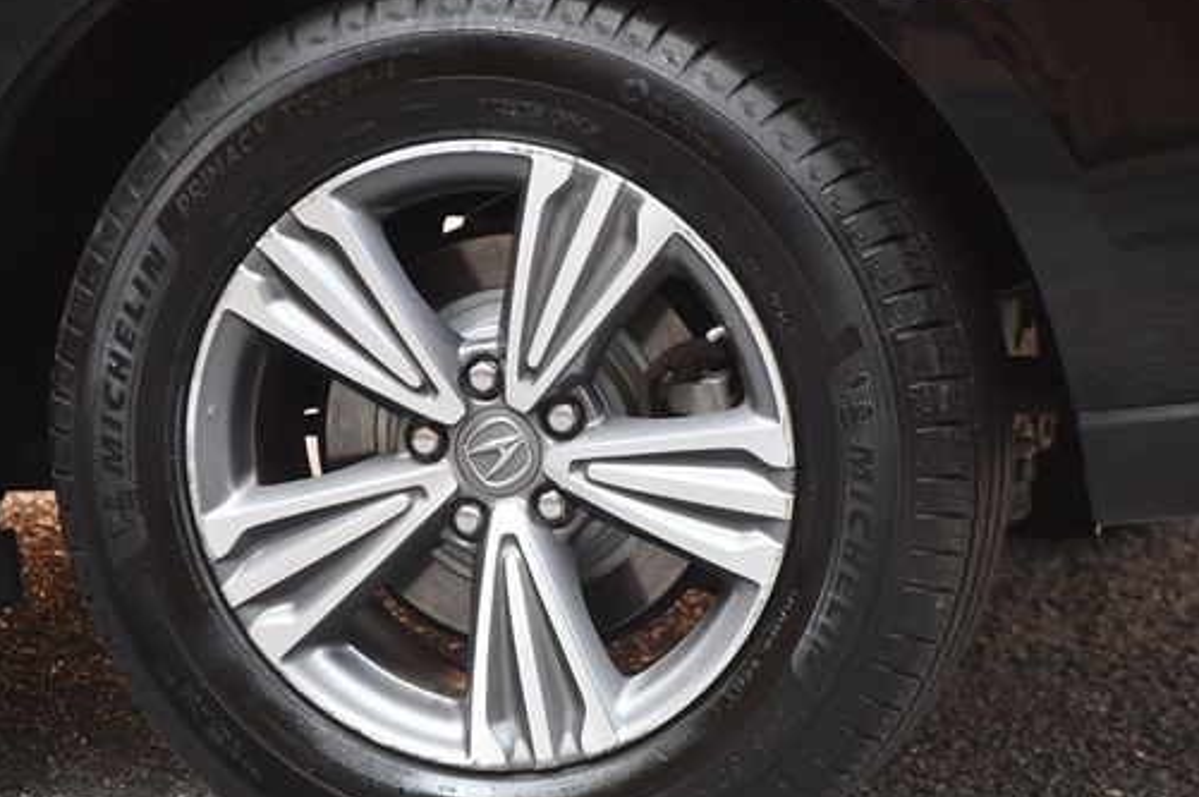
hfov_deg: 8.6
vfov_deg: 5.7
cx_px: 515
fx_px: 7952
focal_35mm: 239
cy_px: 455
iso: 800
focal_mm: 125
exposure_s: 1/250
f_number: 4.8
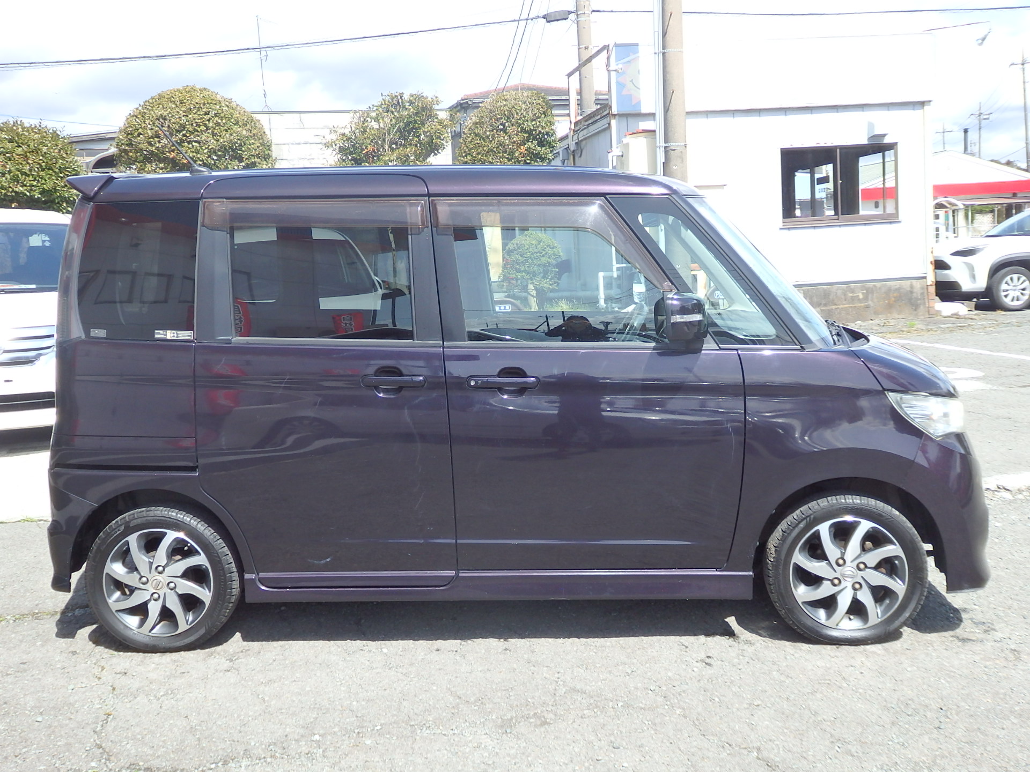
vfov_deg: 38.7
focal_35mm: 37
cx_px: 515
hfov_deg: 50.1
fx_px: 1101
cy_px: 386
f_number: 10.1
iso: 125
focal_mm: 6.6
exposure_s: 1/640
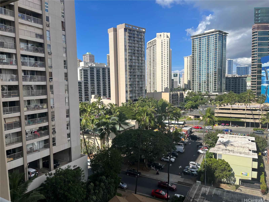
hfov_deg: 67.3
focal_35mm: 26
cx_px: 134
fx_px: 202
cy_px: 101
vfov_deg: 53.1
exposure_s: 1/3876
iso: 50
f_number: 1.6
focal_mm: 5.1
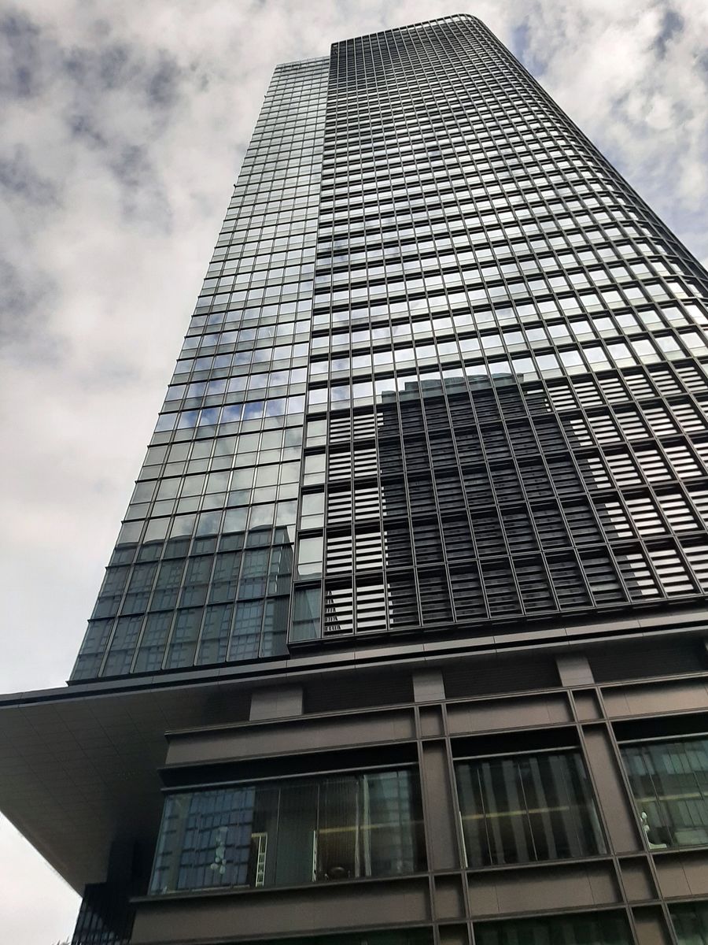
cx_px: 354
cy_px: 472
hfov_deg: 53.1
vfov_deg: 67.3
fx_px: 709
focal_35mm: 26
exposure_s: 1/3049
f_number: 1.7
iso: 40
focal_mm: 3.93
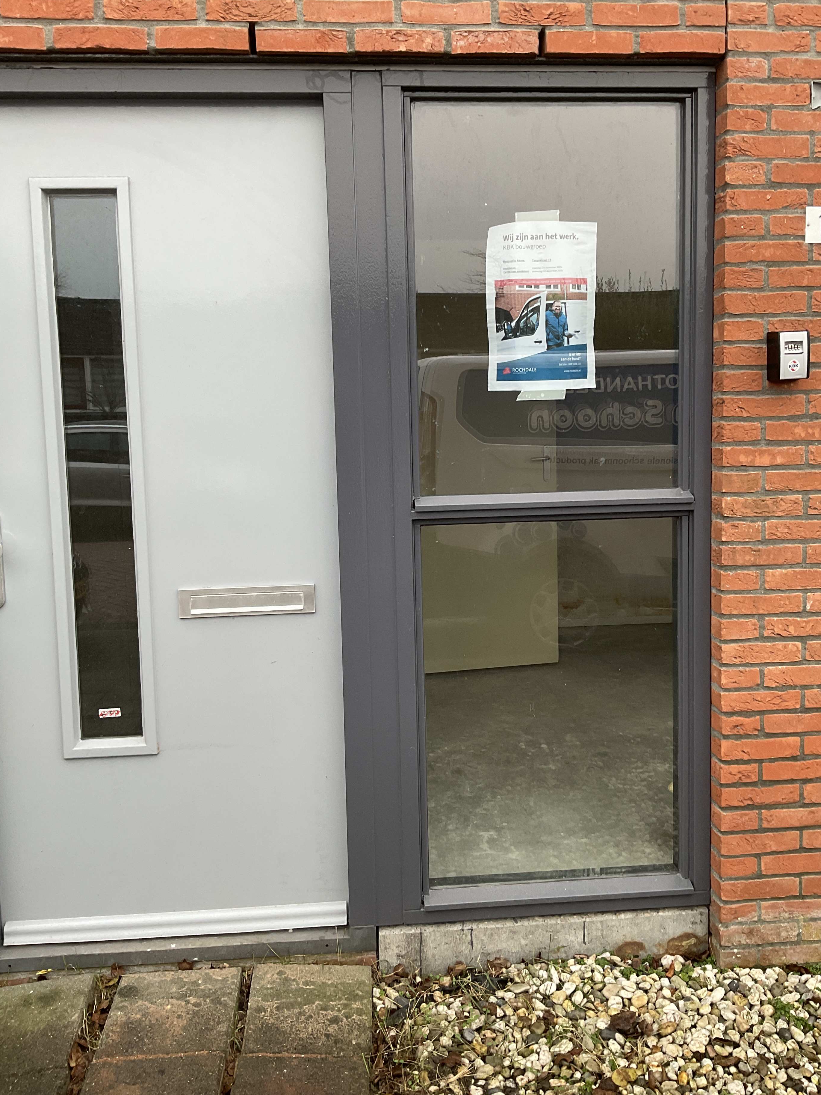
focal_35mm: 32
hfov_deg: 44.1
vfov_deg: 56.7
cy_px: 502
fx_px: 1012
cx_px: 437
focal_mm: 3
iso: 40
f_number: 1.8
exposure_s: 1/100
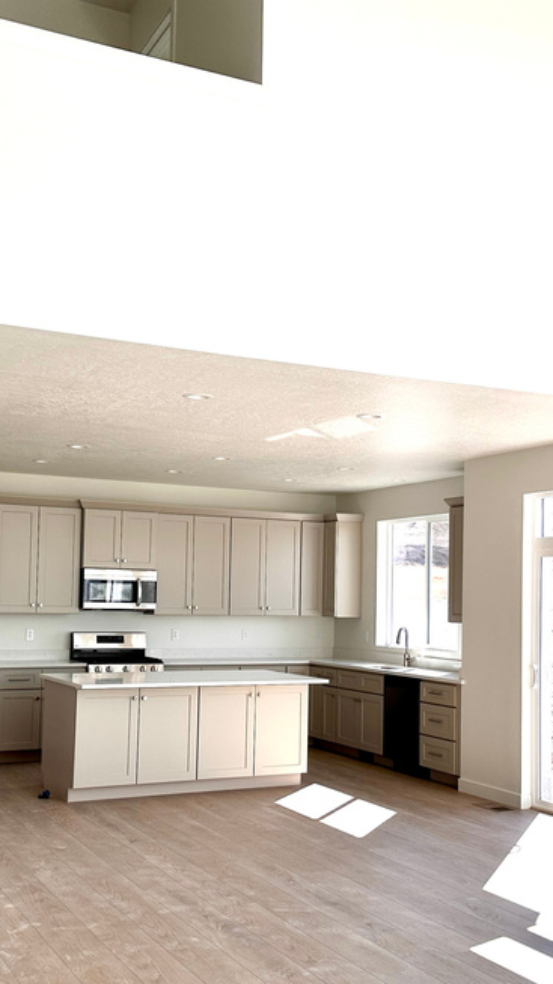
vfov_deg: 49.3
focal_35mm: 41
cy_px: 547
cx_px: 283
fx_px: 1069
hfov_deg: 29.0
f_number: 1.78
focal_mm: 6.86
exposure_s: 1/1639
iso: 80
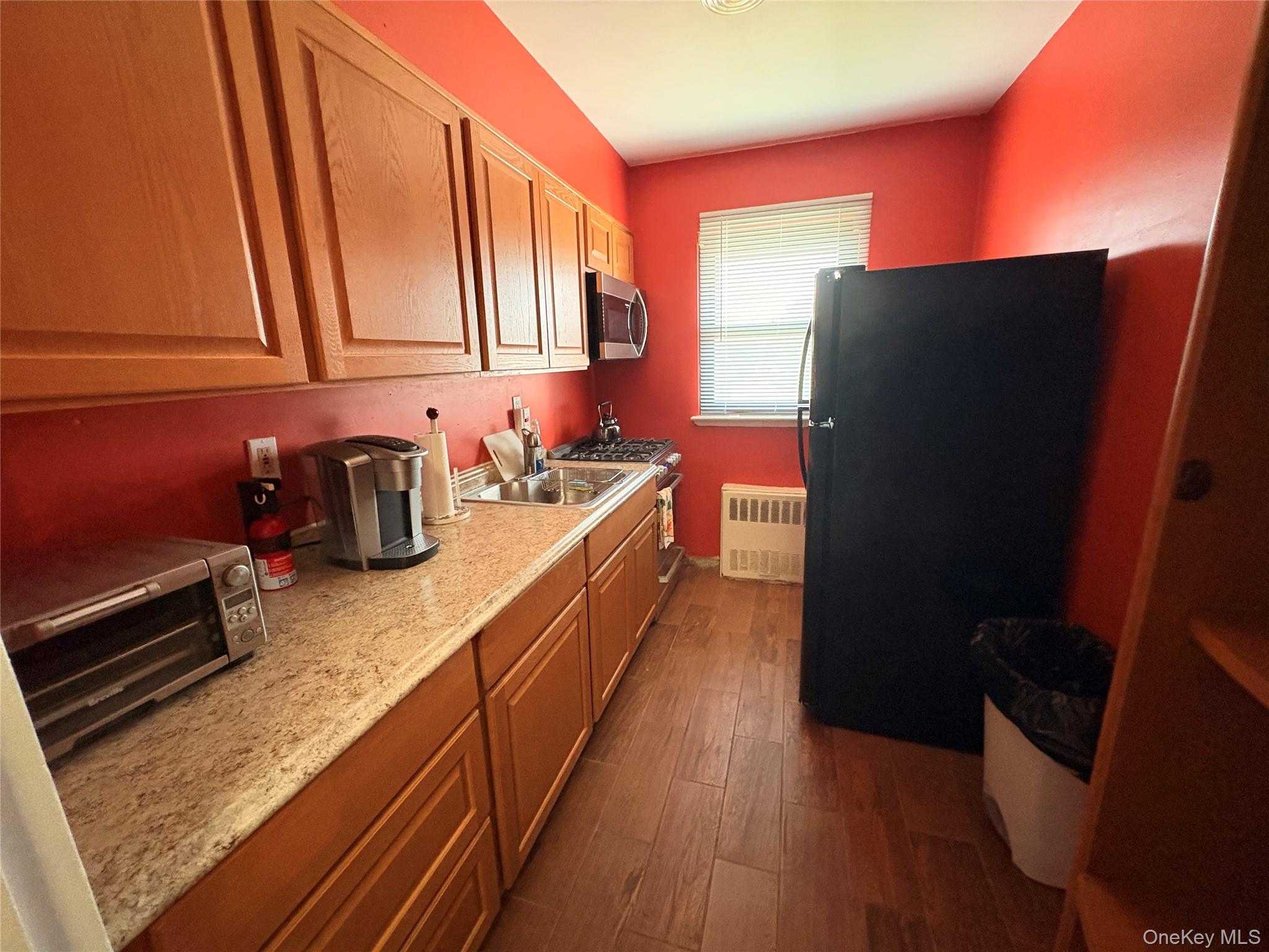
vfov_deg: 85.7
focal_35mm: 14
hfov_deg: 102.1
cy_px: 476
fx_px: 513
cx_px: 634
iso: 800
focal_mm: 2.22
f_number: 2.2
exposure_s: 1/60
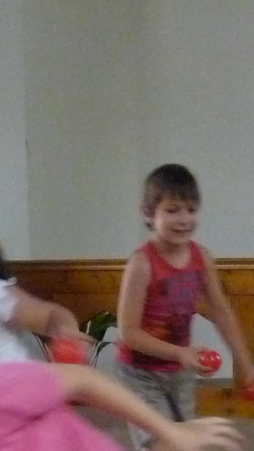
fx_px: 1377
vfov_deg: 18.0
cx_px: 131
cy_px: 493
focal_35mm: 115
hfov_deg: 10.5
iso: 800
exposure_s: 1/50
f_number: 2.8
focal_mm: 4.8
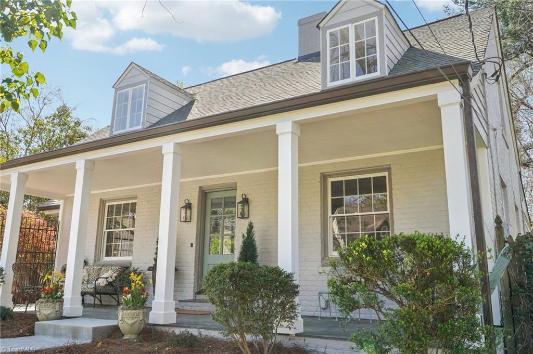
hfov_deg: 62.0
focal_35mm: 30
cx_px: 266
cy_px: 177
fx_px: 444
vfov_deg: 43.5
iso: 100
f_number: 8
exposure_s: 1/30
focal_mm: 20
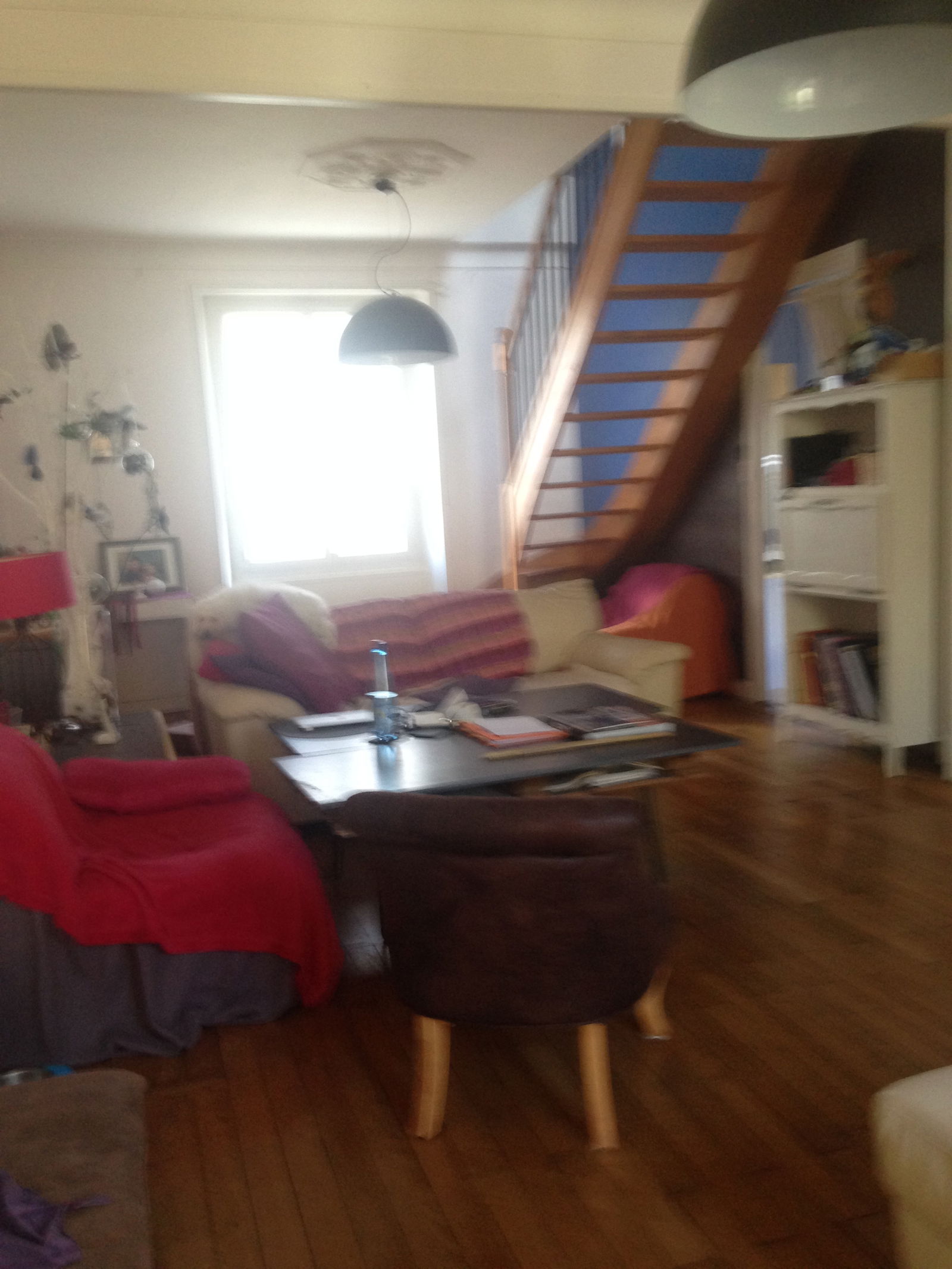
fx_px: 1210
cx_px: 476
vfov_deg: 55.4
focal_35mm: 33
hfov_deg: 42.9
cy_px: 634
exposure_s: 1/20
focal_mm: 4.12
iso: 160
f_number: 2.4
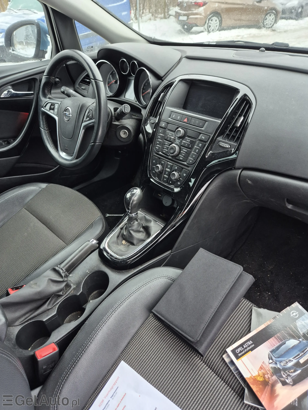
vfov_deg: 73.9
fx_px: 273
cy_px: 205
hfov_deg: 58.9
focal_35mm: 23
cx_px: 154
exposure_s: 1/100
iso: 500
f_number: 1.8
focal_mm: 5.4
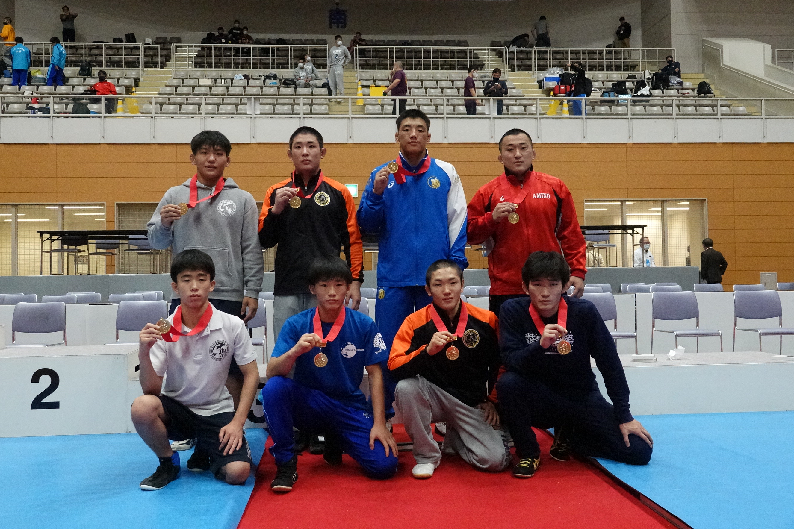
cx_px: 388
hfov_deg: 58.7
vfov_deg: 41.1
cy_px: 259
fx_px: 706
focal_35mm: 32
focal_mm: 11.51
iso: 5000
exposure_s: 1/400
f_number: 3.2
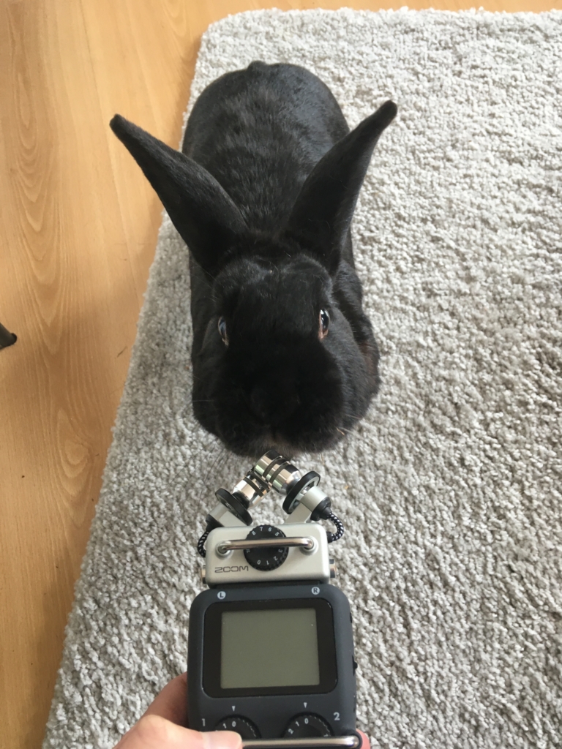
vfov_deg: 61.7
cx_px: 281
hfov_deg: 48.2
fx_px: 628
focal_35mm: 29
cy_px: 374
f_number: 2.2
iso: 50
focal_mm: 4.15
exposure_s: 1/33
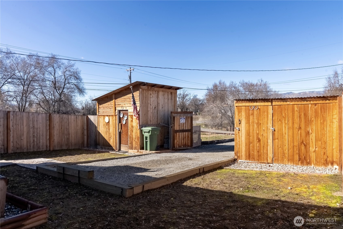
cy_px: 114
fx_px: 229
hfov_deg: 73.7
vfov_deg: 53.2
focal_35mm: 24
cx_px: 172
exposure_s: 1/5000
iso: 100
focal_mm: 24
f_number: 13
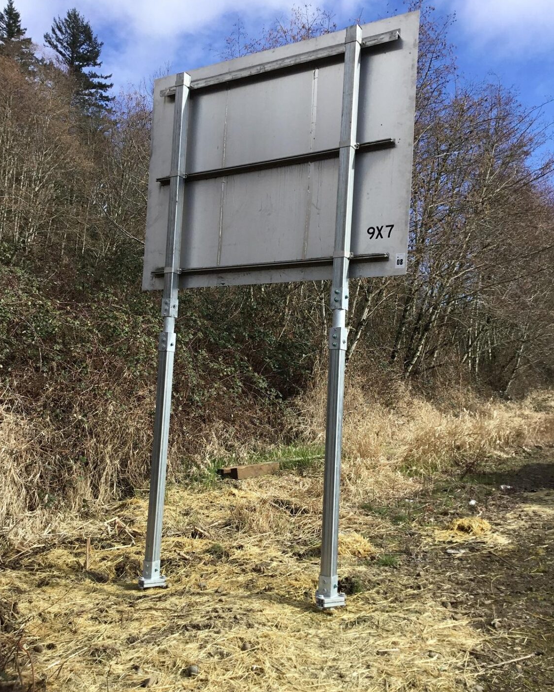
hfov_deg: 44.6
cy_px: 356
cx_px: 272
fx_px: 676
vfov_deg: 54.2
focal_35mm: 33
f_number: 2.4
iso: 25
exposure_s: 1/905
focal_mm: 3.3
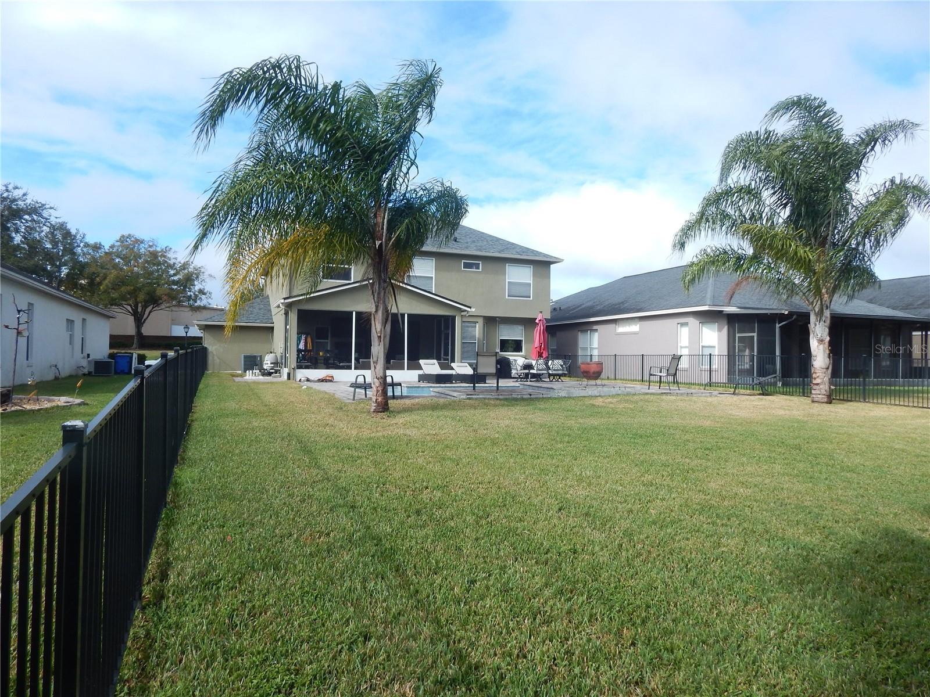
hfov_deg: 76.4
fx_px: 591
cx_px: 465
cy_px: 348
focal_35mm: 22
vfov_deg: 61.1
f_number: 3
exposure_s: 1/1250
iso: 125
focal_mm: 4
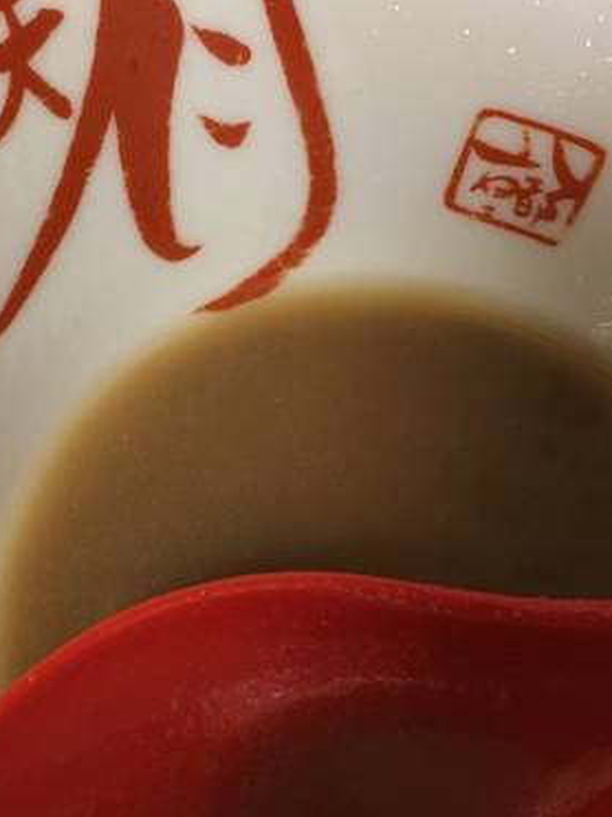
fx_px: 1179
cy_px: 293
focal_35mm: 50
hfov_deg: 29.0
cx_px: 222
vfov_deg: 37.9
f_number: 2.2
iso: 125
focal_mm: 4.15
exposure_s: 1/30
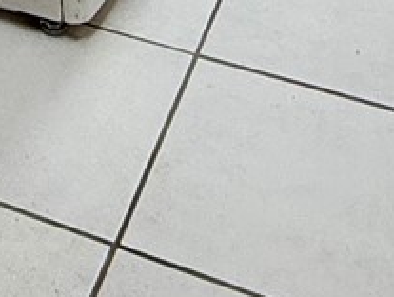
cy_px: -720
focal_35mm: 108
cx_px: -72
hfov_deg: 17.4
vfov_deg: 9.2
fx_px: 1231
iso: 64
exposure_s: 1/120
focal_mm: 2.22
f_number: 2.2
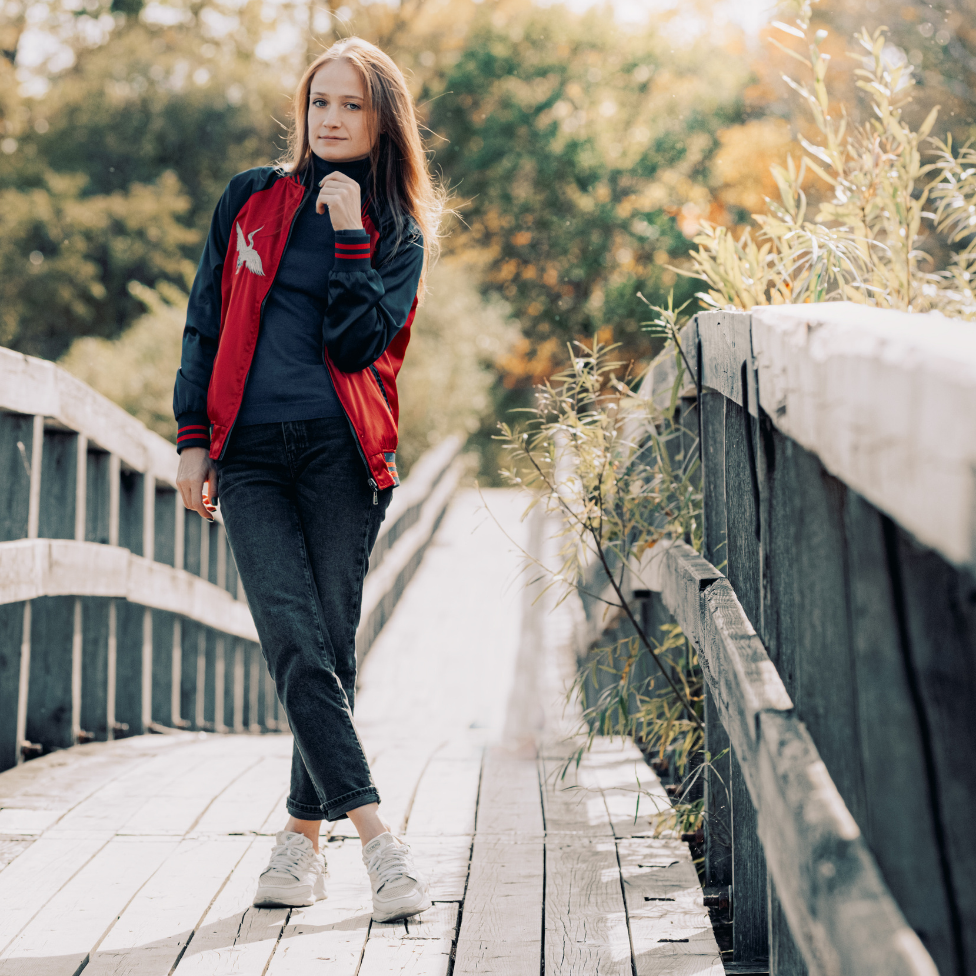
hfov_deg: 9.9
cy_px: 497
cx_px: 344
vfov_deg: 9.9
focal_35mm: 177
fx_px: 5646
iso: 640
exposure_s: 1/2000
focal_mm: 90
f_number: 5
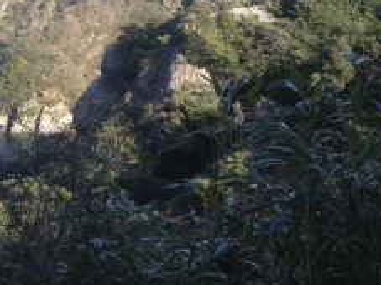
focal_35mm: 77
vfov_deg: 19.1
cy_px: 96
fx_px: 847
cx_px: -10
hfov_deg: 24.1
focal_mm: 4.28
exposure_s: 1/389
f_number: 2.4
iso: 50
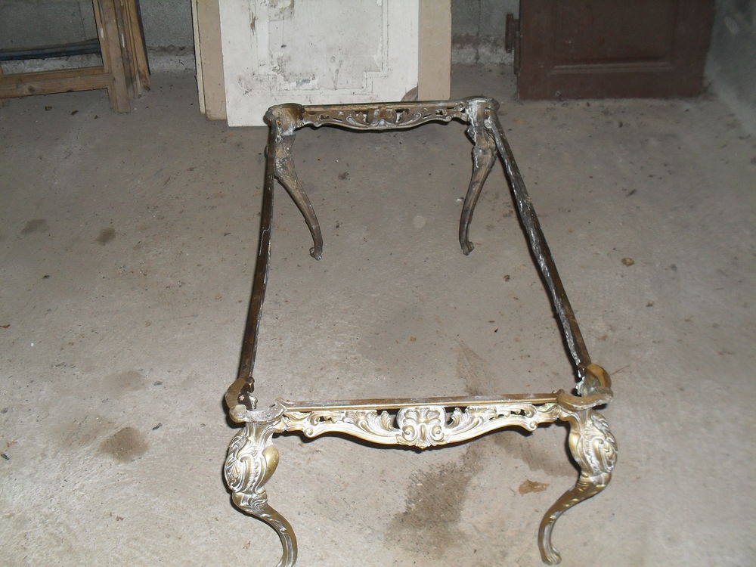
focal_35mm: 35
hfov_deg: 52.6
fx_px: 764
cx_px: 378
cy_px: 284
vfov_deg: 40.7
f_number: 3.2
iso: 200
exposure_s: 1/45
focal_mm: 6.3
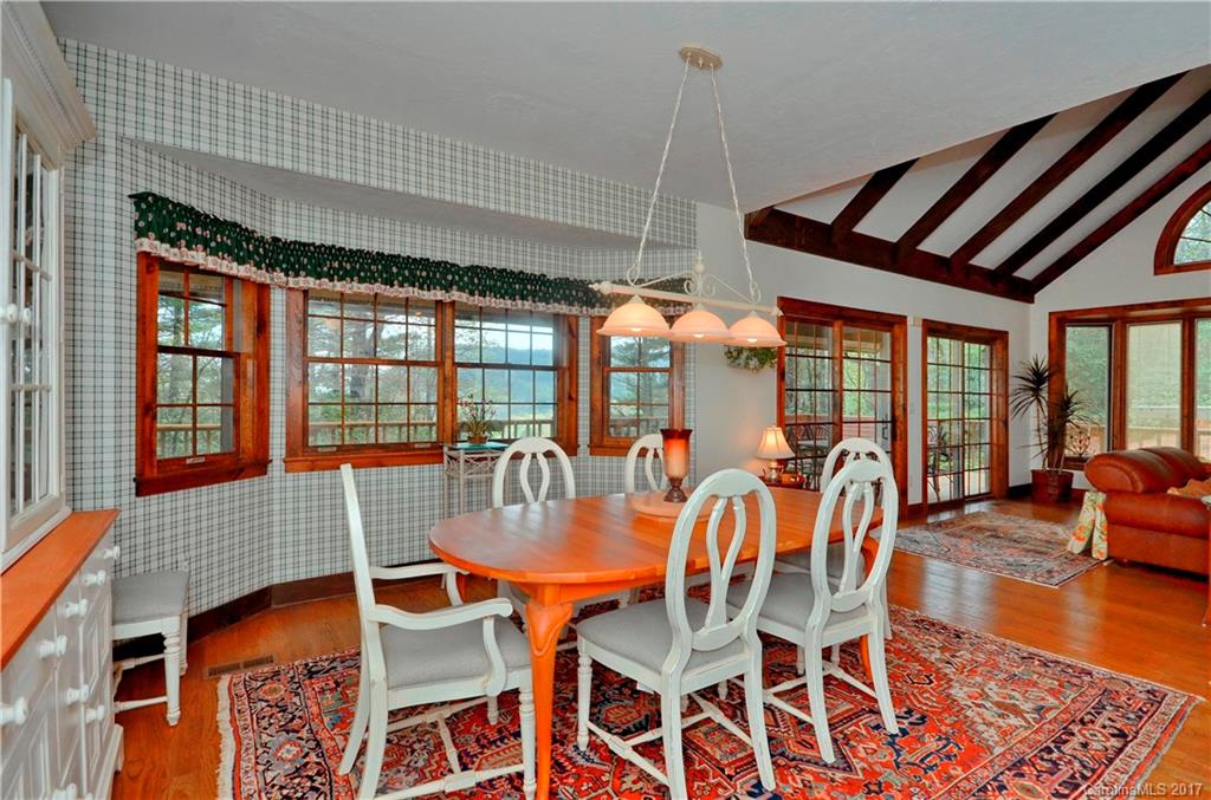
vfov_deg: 69.3
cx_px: 606
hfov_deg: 92.6
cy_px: 400
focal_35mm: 17
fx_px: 579
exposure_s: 1/200
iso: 320
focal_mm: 11.5
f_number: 8
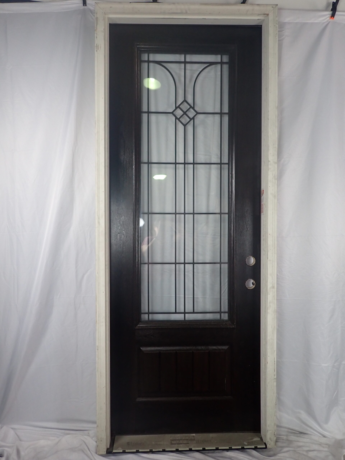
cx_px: 172
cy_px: 230
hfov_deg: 54.9
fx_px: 332
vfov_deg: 69.4
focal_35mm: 25
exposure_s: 1/80
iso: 200
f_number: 2
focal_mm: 4.5
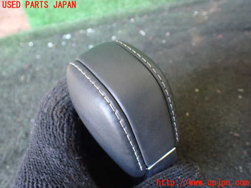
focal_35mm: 30
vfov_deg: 46.8
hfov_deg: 60.0
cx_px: 126
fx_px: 218
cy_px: 94
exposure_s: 1/60
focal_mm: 5.4
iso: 800
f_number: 2.3
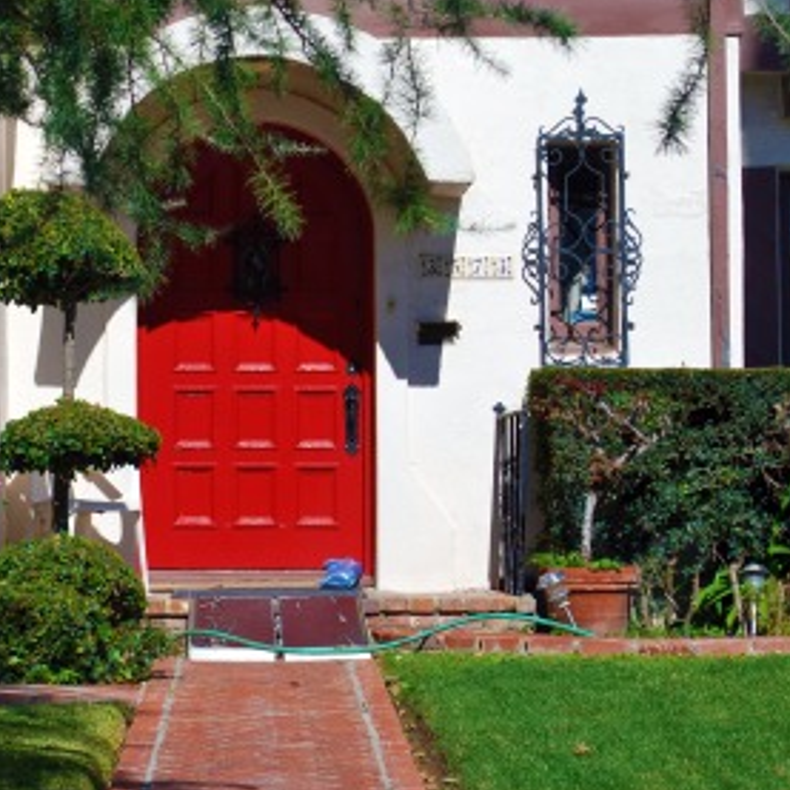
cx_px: 157
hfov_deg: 13.7
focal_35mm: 127
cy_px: 321
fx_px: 3273
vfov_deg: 13.8
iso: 100
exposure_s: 1/320
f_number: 9
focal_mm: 55
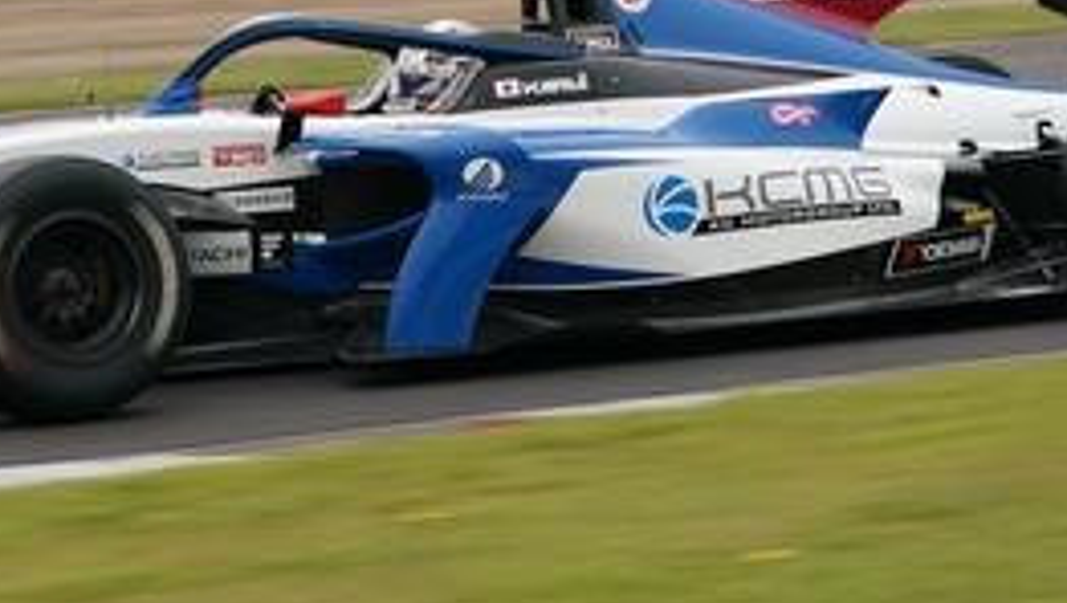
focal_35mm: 276
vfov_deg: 4.4
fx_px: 7817
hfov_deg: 7.8
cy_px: -281
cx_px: 326
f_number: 7.1
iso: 320
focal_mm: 96
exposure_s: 1/320
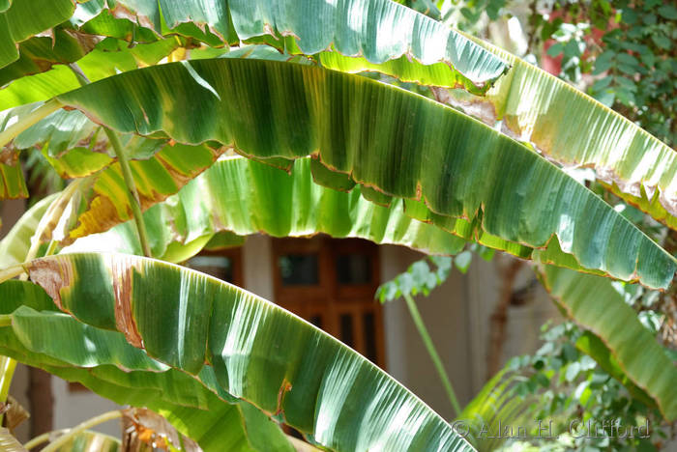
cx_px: 338
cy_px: 226
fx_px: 4093
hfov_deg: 9.5
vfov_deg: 6.3
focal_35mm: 218
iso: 560
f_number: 5
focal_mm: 145
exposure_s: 1/160
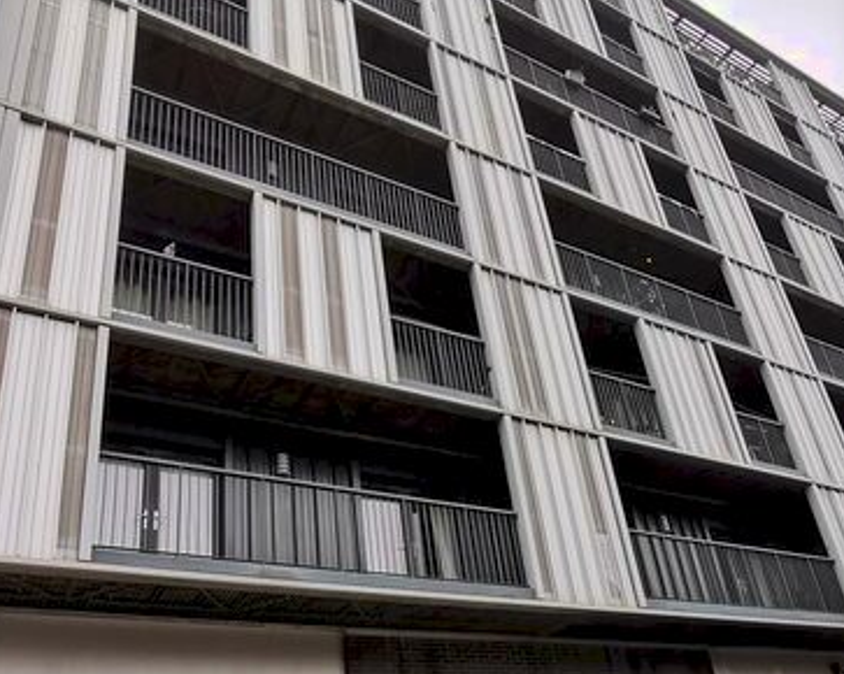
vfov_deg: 44.5
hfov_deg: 55.7
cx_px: 428
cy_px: 492
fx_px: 799
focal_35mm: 32
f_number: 2.2
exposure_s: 1/100
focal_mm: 2.26
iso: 100
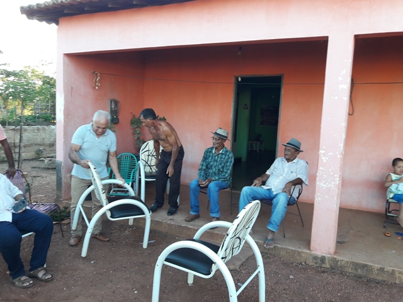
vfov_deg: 49.7
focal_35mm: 28
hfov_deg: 63.4
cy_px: 151
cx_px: 202
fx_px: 326
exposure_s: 1/60
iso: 40
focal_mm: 3.7
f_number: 1.9
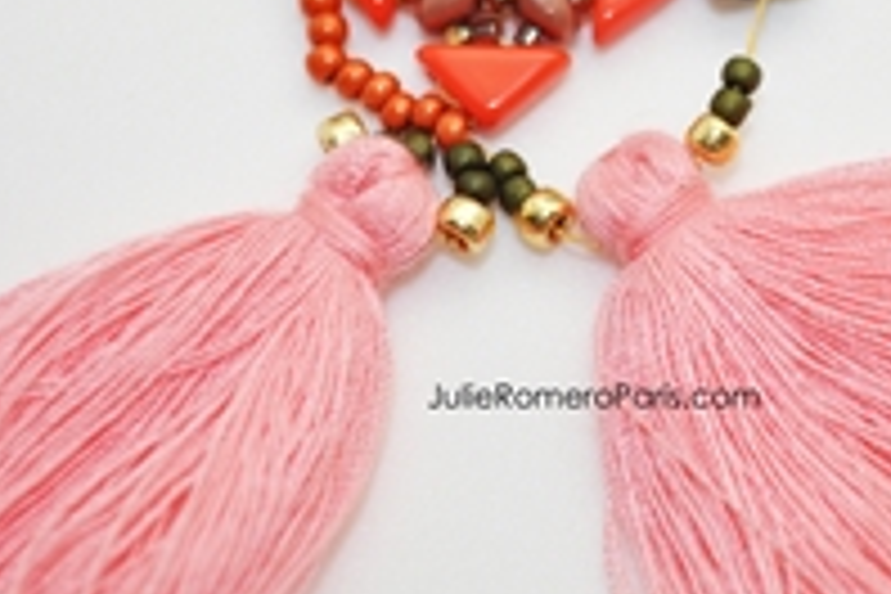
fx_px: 3143
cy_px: 104
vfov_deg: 10.8
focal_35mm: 127
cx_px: 648
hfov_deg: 16.1
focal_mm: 42
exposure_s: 1/125
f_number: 5.3
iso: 400
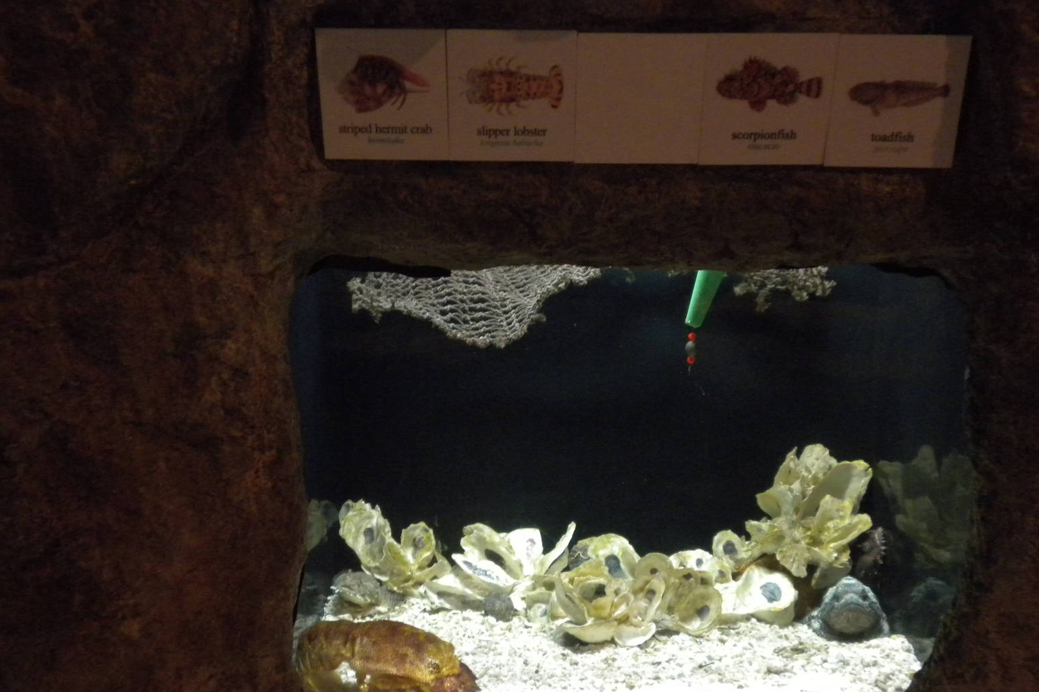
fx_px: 1154
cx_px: 527
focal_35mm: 40
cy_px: 393
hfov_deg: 48.5
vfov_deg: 33.4
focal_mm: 6.6
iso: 400
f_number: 3.5
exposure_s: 1/13.3
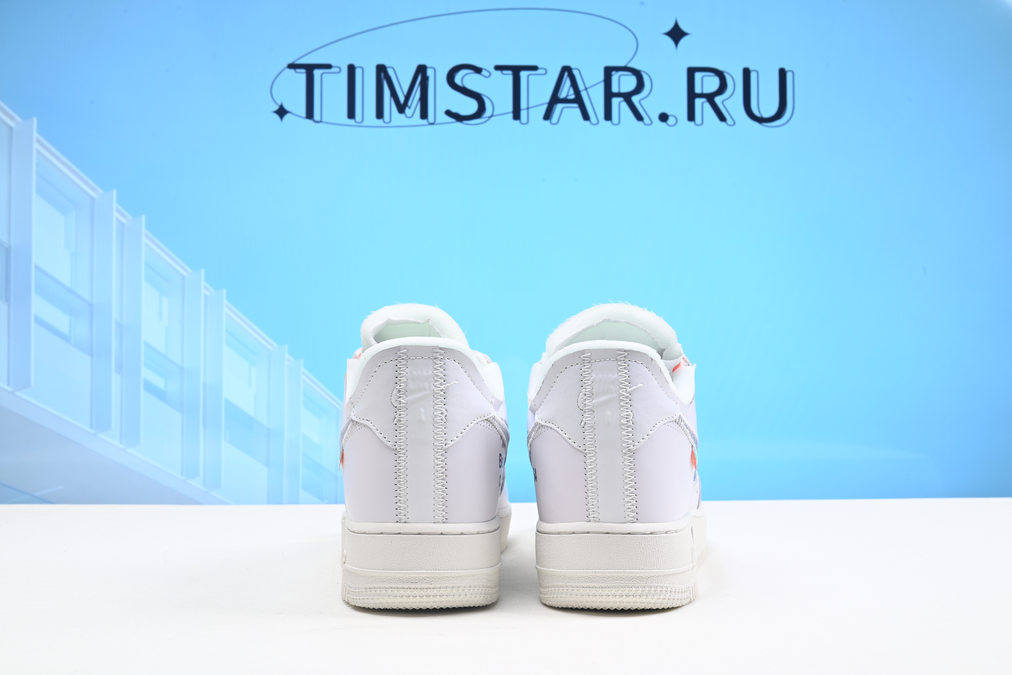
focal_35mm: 40
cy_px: 338
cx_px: 506
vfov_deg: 33.4
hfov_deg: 48.4
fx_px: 1125
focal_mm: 40
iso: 100
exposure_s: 1/2
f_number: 16
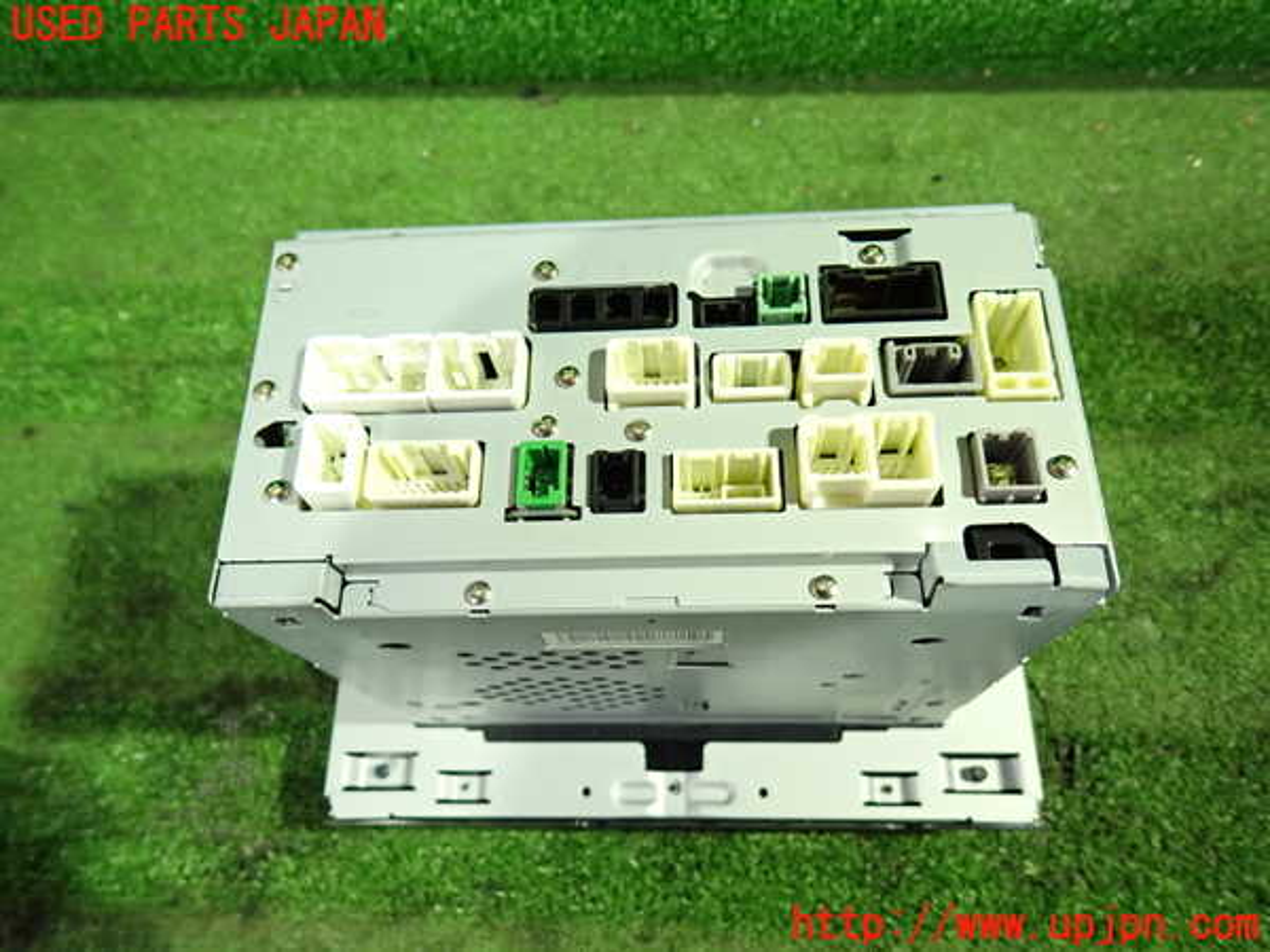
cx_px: 635
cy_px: 476
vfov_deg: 54.9
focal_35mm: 25
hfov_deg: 69.4
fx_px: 917
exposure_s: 1/30
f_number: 2
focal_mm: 4.5
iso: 640
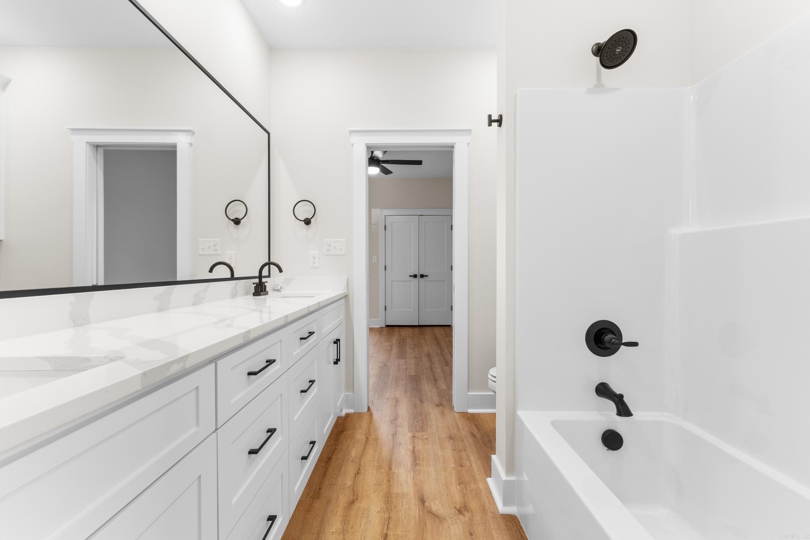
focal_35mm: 15
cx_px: 405
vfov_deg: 77.3
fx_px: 337
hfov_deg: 100.4
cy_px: 270
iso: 200
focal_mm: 10
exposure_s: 1/4
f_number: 9
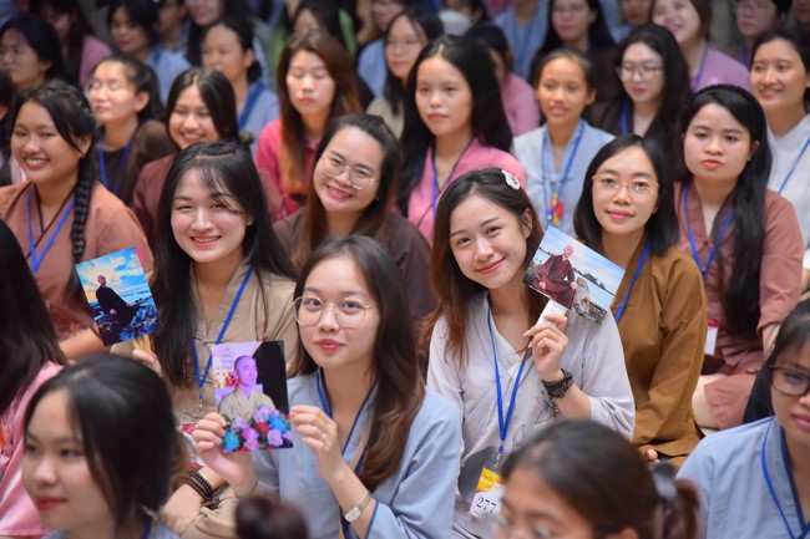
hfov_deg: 19.5
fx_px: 2362
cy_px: 270
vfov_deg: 13.0
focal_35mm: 105
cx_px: 405
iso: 1250
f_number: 4
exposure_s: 1/160
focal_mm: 105
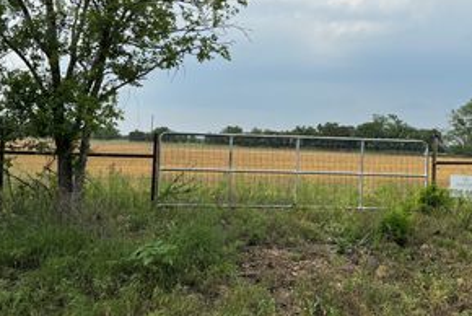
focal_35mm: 43
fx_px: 564
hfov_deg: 45.3
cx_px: 265
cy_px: 128
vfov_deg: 31.2
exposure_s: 1/4049
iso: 80
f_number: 1.78
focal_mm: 6.76
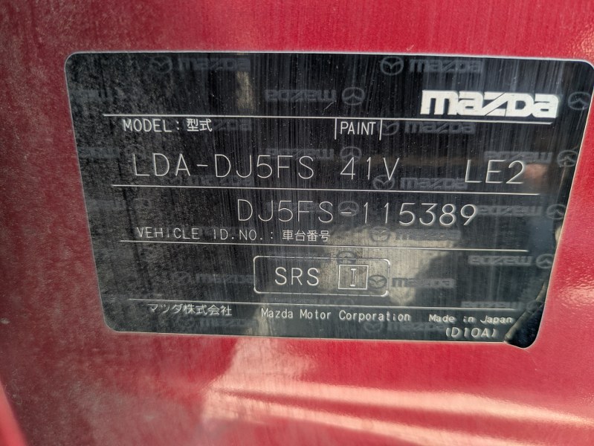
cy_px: 223
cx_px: 297
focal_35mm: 25
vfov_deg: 54.9
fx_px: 429
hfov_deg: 69.4
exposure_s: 1/250
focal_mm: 5.43
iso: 85
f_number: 1.89
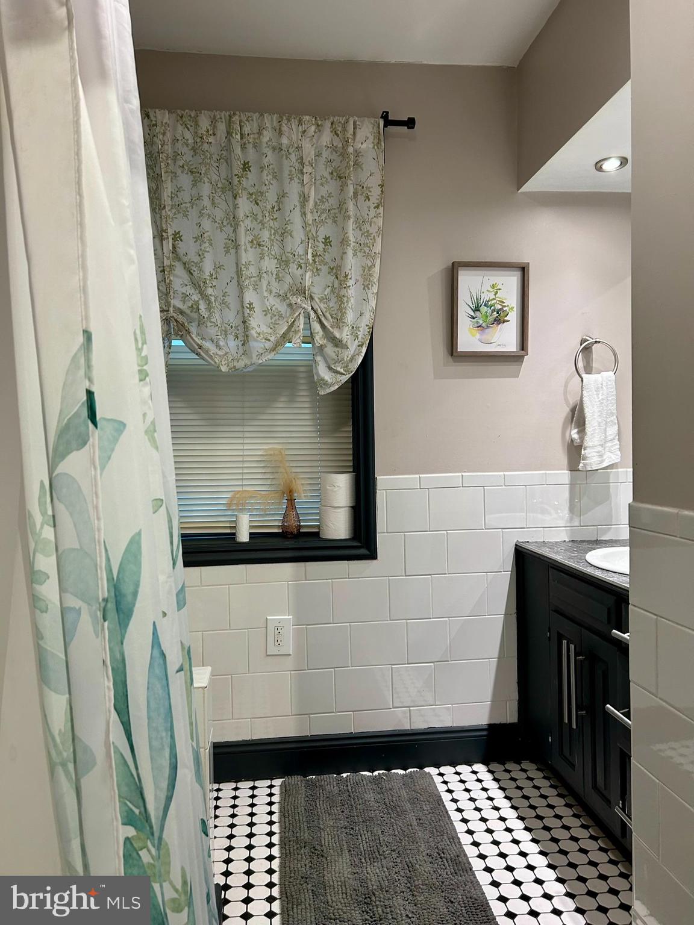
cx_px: 347
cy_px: 462
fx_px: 695
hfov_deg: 53.1
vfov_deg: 67.3
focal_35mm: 26
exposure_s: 1/60
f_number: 1.5
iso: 100
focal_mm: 5.7
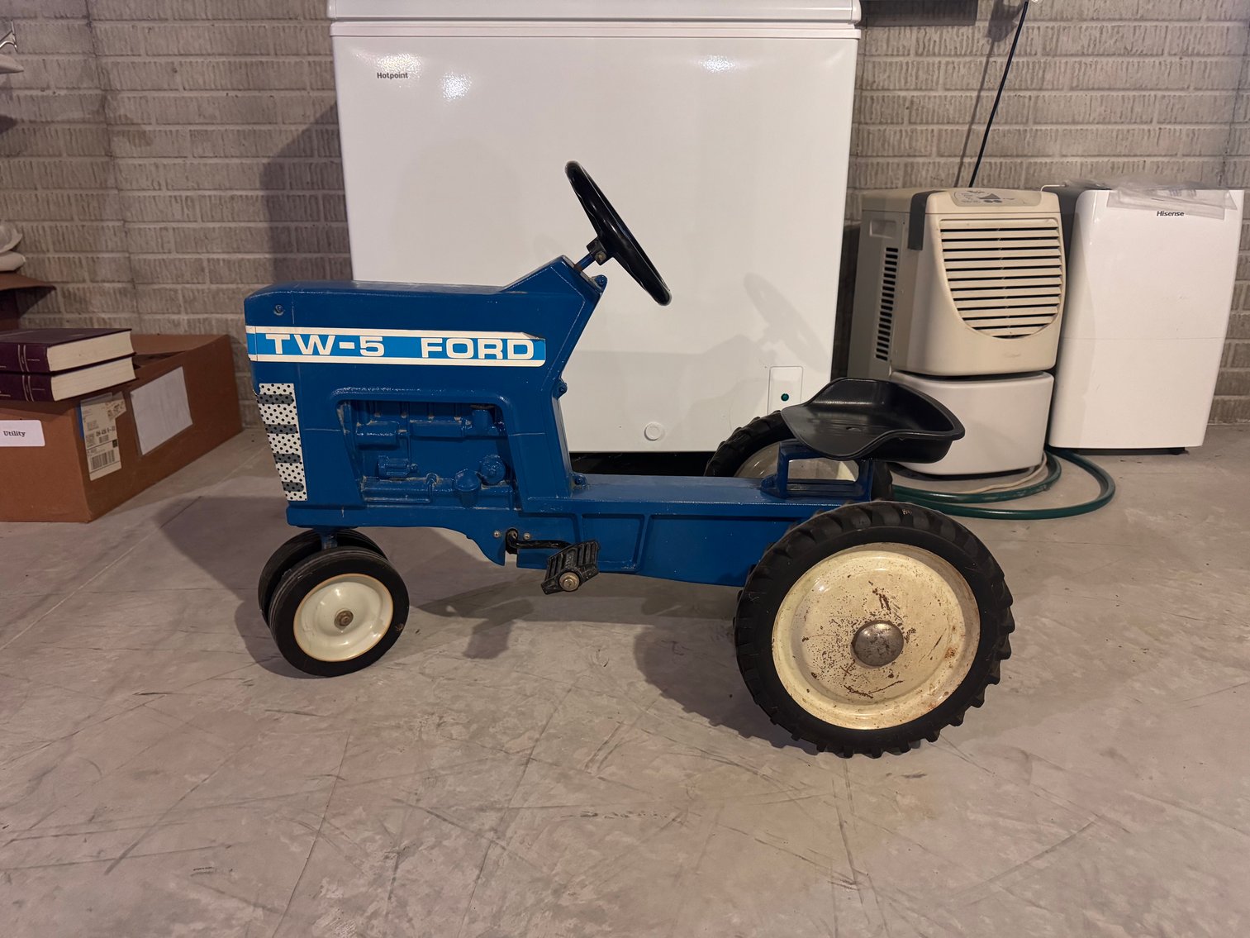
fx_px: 867
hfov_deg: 71.6
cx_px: 625
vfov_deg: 56.8
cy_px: 469
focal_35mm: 24
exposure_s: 1/40
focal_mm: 6.76
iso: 800
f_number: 1.78
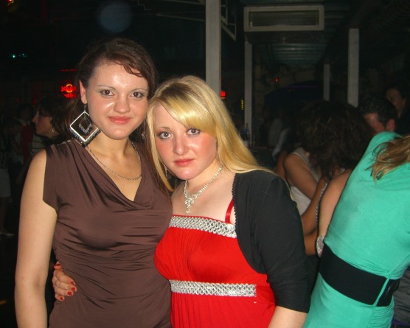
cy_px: 164
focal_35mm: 40
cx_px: 206
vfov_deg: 37.3
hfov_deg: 45.8
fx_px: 485
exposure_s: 1/60
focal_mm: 7.9
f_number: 2.8
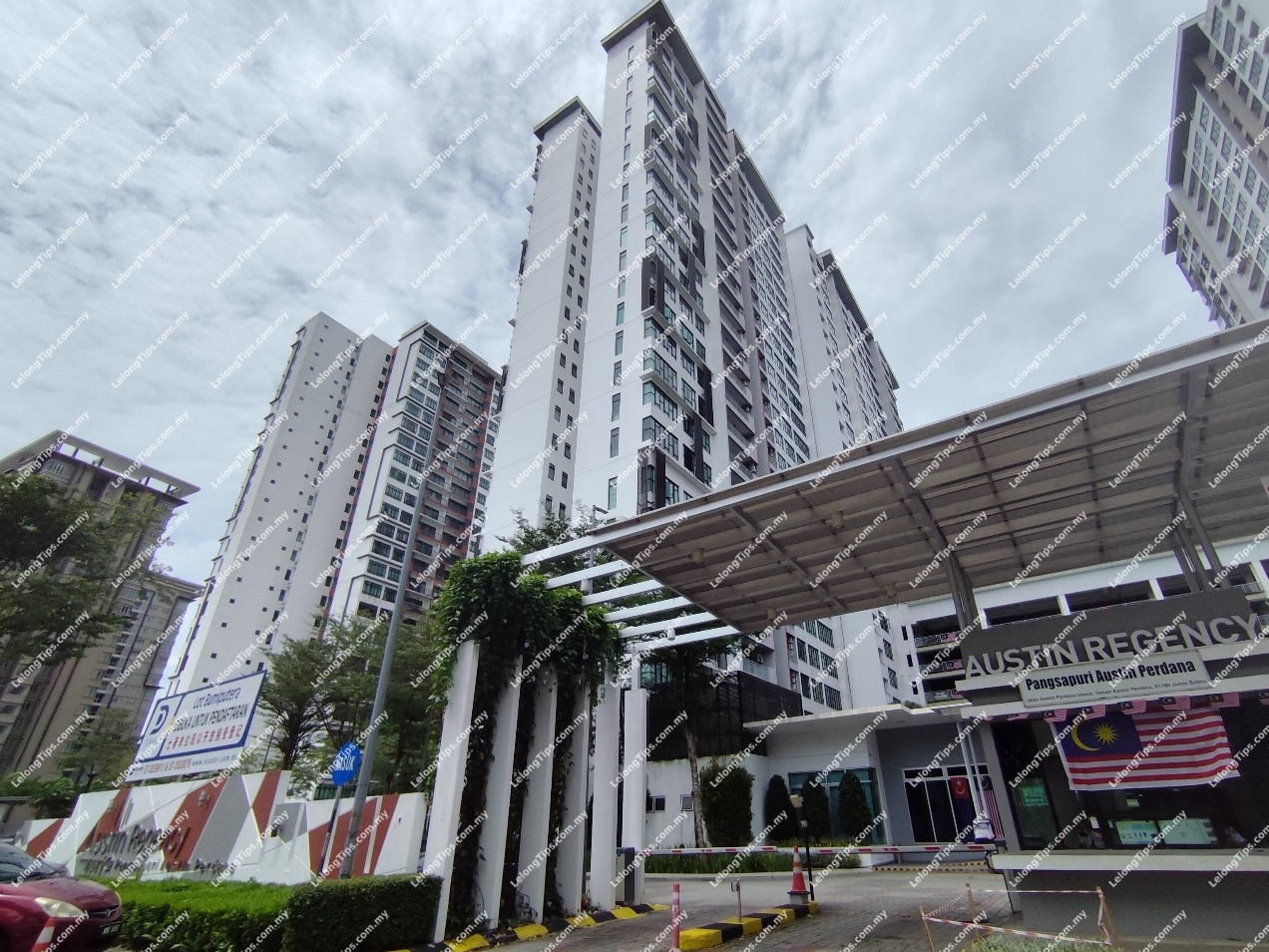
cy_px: 476
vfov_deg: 78.1
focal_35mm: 16
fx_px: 587
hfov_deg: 94.5
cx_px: 634
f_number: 2.2
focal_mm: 1.65
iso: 50
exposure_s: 1/3660
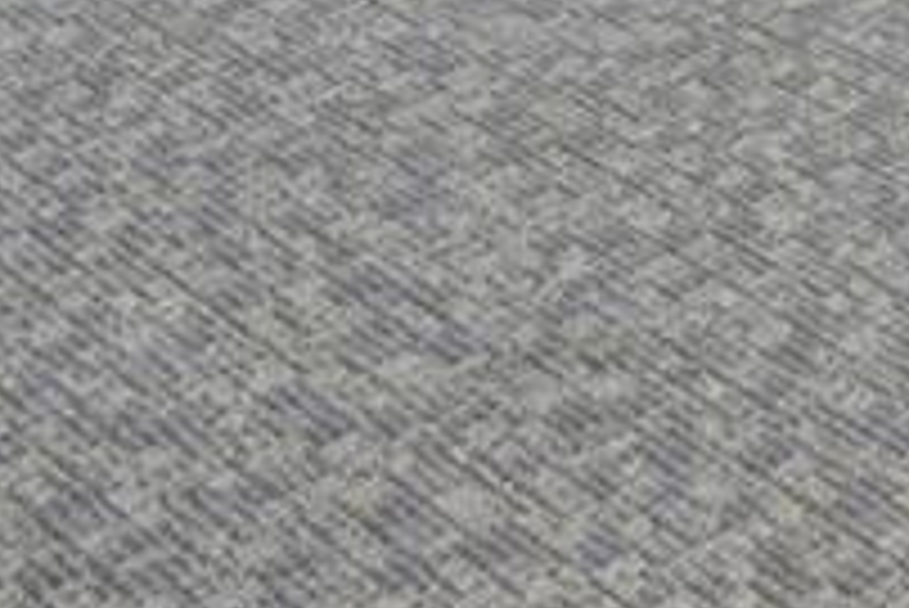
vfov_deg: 8.6
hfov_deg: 12.7
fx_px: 2805
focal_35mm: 111
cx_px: 2362
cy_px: -1549
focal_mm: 14
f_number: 8
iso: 400
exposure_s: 1.3
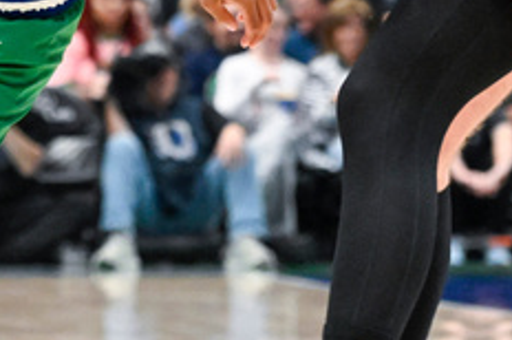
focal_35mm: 530
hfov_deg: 3.9
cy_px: -170
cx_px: 33
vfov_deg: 2.6
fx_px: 7527
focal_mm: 120
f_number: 4
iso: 6400
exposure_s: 1/1600
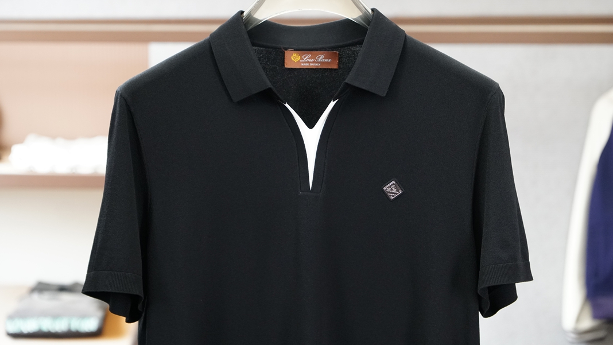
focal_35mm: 89
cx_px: 304
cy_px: 145
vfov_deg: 13.6
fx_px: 1447
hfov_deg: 23.9
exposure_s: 1/60
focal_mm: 56
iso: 1600
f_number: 4
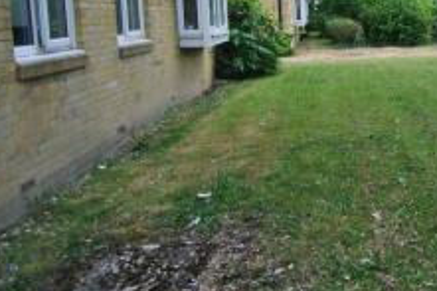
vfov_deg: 32.2
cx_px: 445
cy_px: 86
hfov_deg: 40.9
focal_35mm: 41
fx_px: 497
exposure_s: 1/200
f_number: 4
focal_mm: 7.1
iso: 100
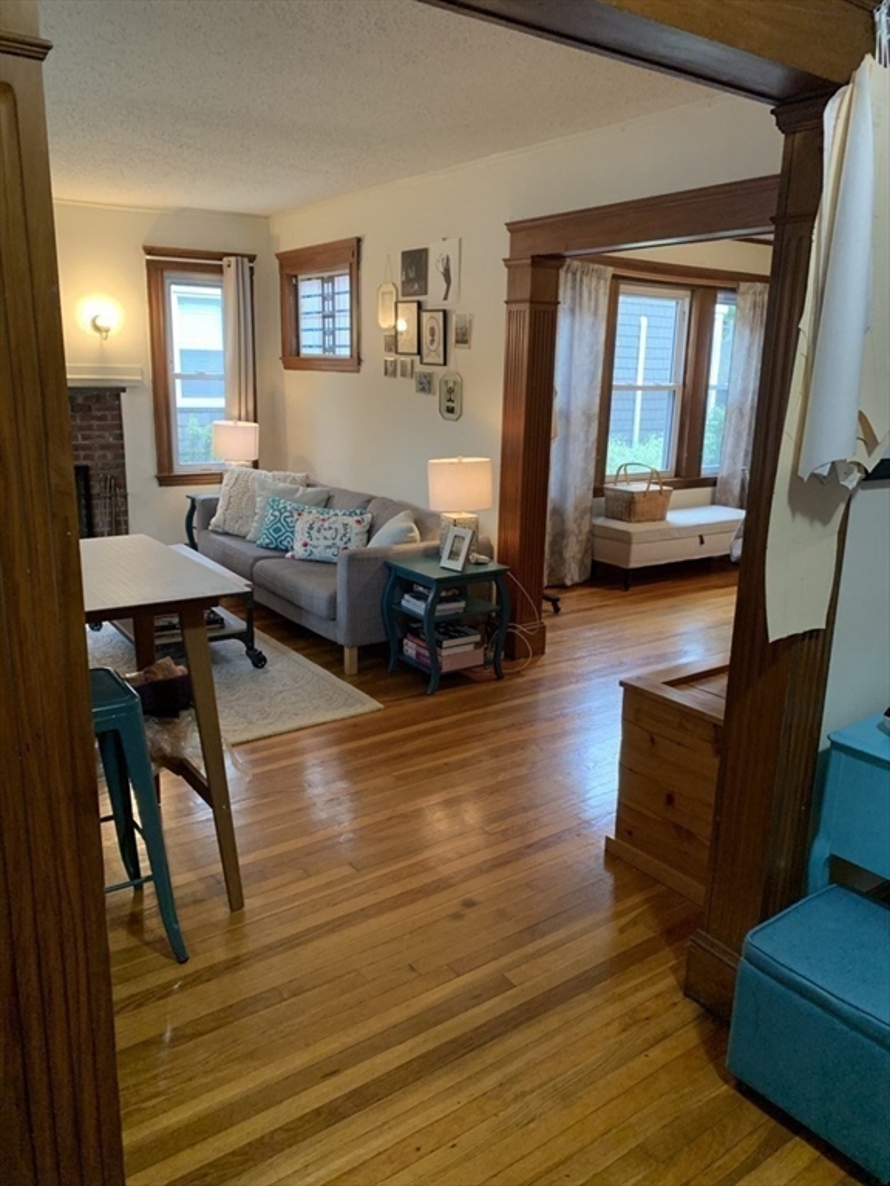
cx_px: 445
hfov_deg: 53.1
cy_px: 593
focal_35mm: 26
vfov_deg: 67.3
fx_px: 891
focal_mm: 4.25
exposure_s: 1/60
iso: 320
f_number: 1.8
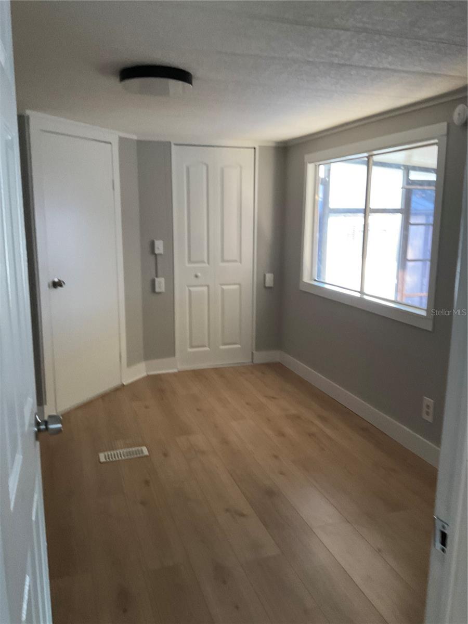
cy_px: 312
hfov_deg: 48.2
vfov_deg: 61.7
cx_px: 234
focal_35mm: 29
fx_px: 523
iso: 250
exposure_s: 1/40
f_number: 1.8
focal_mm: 3
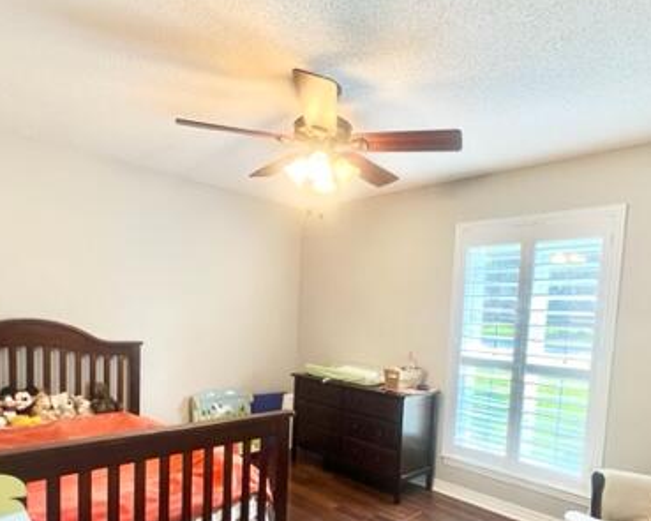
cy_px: 351
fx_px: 424
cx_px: 351
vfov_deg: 61.4
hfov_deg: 74.9
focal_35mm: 22
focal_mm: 1.57
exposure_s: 1/60
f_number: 1.8
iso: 160
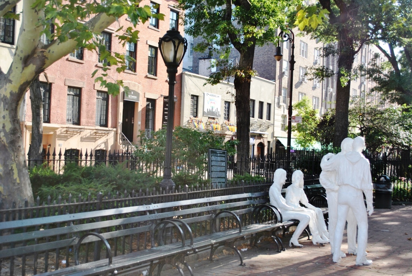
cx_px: 206
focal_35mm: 42
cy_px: 138
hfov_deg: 46.4
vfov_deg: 32.0
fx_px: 481
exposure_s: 1/125
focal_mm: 28
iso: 100
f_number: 4.5
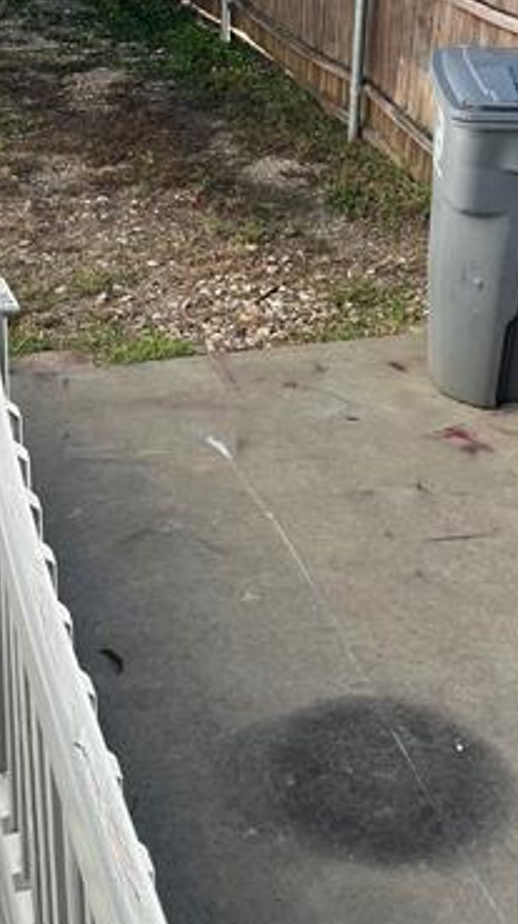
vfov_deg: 35.3
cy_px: 341
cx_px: 153
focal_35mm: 59
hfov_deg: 20.2
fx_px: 1444
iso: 50
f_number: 1.5
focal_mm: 5.7
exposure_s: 1/1808
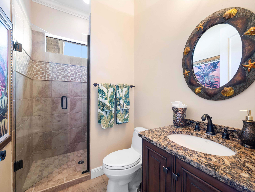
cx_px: 128
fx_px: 103
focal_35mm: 14
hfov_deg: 102.1
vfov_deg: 85.7
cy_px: 96
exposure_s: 2
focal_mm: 7
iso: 200
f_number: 7.1
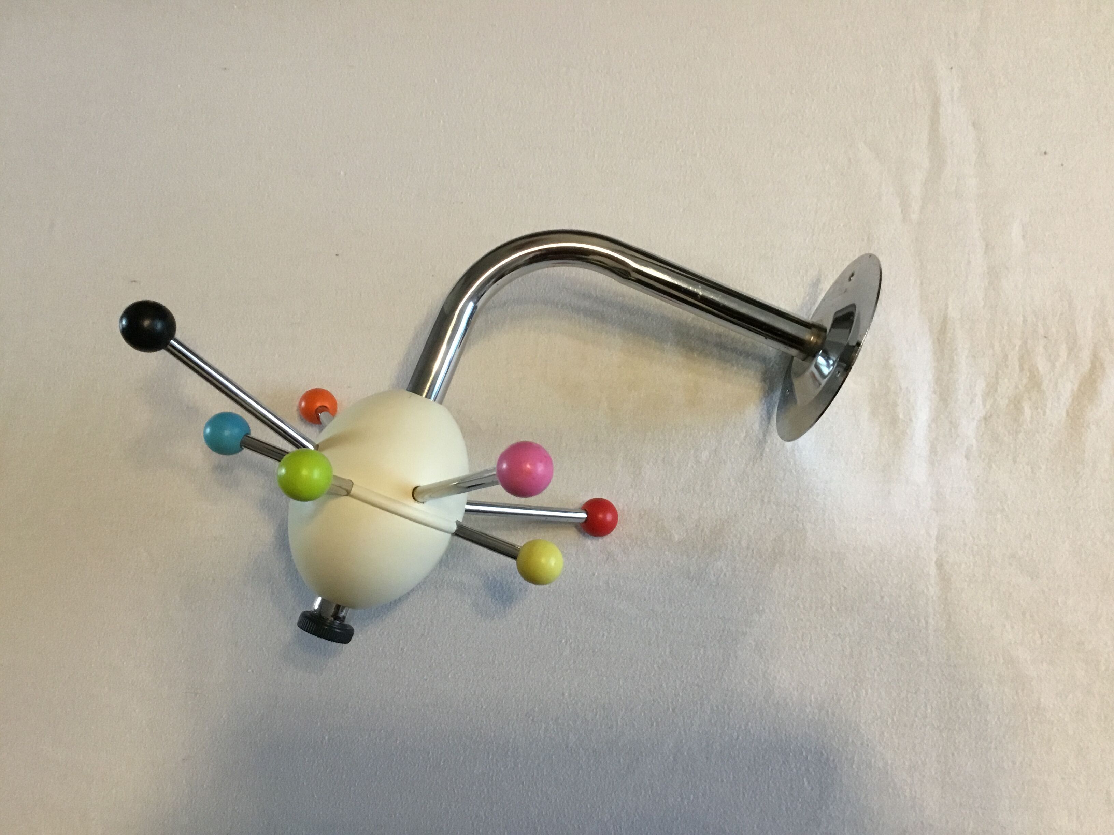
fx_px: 998
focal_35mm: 31
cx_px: 557
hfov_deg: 58.4
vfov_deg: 45.4
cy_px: 418
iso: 200
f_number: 2.4
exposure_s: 1/33
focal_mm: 3.3
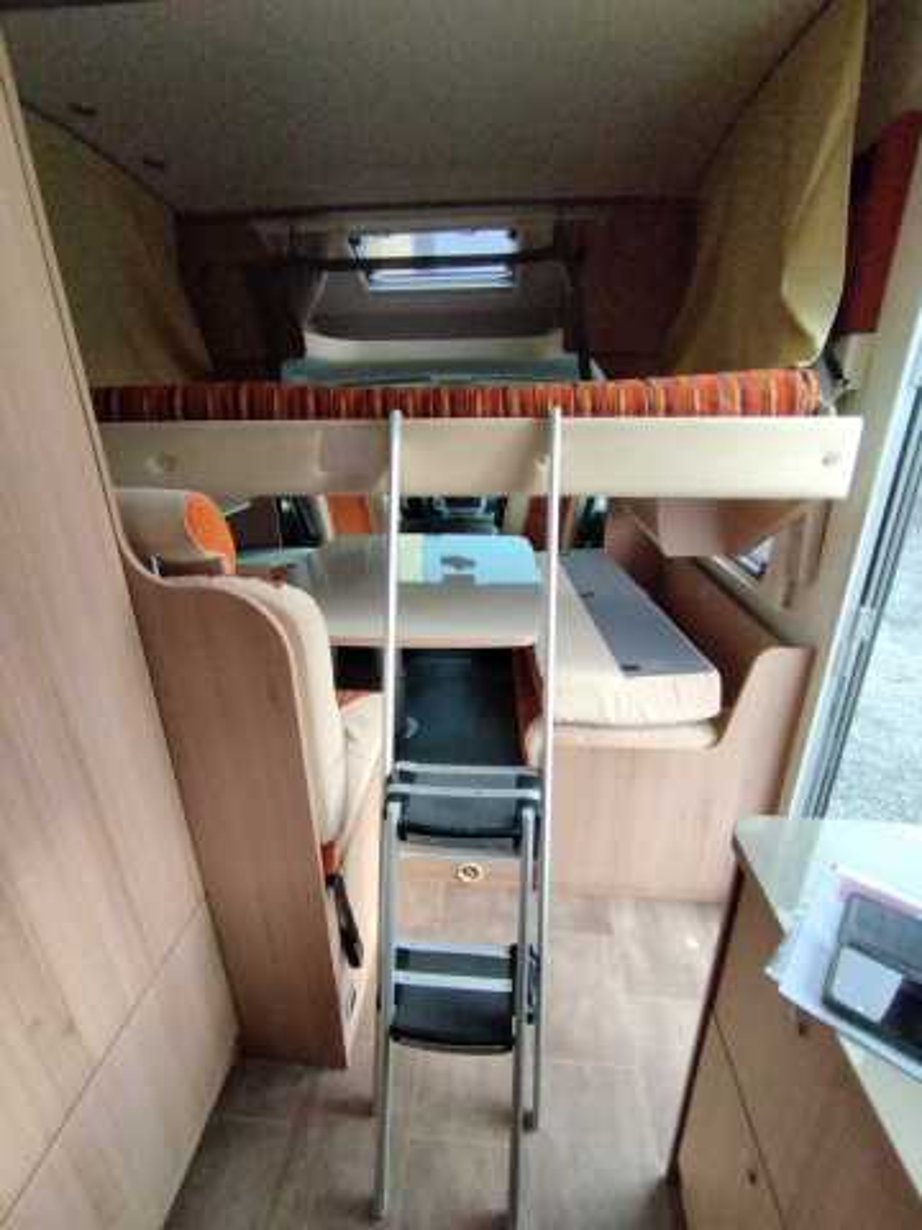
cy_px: 615
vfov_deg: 94.5
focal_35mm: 16
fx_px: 568
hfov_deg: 78.1
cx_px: 461
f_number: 2.2
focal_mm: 1.65
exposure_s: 1/323
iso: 200
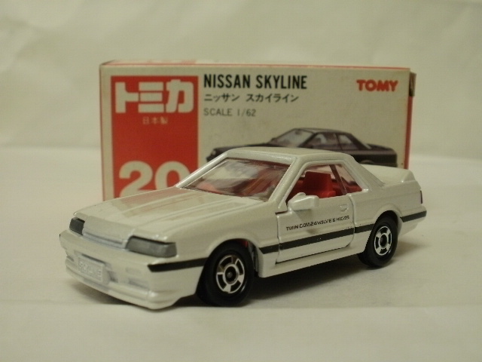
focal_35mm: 44
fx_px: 613
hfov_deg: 42.9
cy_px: 181
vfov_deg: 32.9
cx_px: 241
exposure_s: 1/15
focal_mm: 7.7
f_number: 4
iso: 125
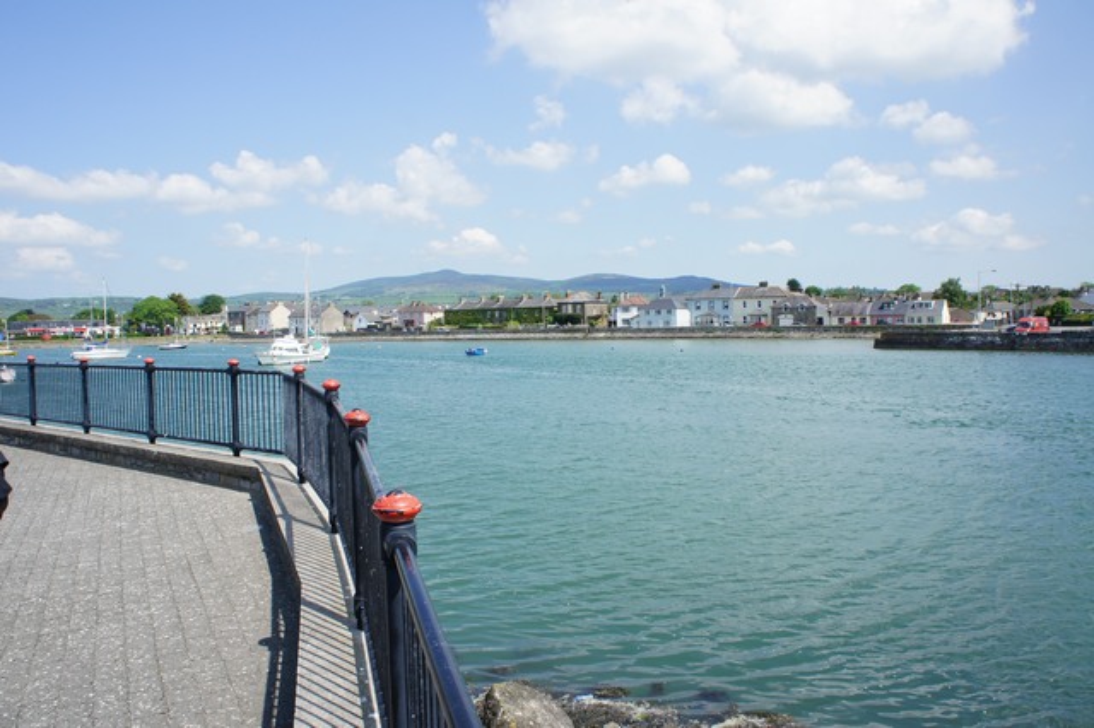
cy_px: 364
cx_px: 547
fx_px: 866
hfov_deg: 64.6
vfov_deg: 45.6
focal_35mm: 28
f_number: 11
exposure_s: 1/200
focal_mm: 19
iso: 200
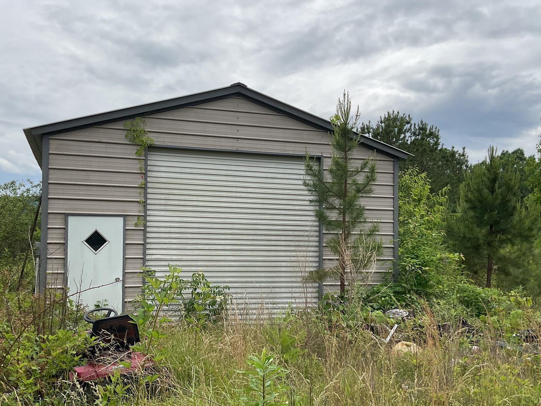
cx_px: 246
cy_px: 231
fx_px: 547
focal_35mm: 35
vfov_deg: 40.6
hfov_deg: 52.5
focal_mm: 3
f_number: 1.8
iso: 16
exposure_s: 1/2959
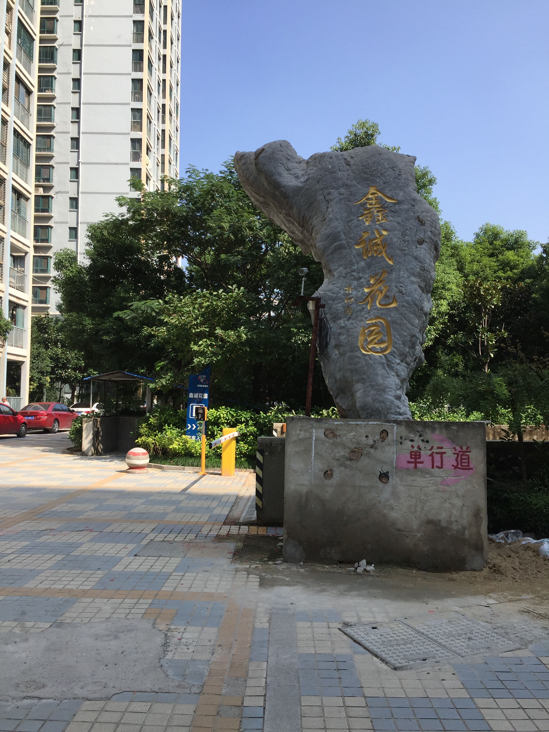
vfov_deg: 61.7
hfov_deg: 48.2
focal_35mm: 29
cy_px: 366
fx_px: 613
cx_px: 274
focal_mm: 4.15
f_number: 2.2
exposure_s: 1/1412
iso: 32
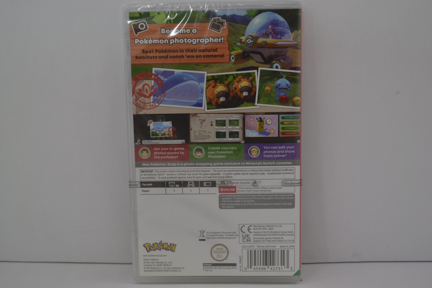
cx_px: 216
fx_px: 540
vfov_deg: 29.9
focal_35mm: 45
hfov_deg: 43.6
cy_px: 144
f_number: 4.5
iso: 400
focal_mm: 30
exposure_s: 1/15
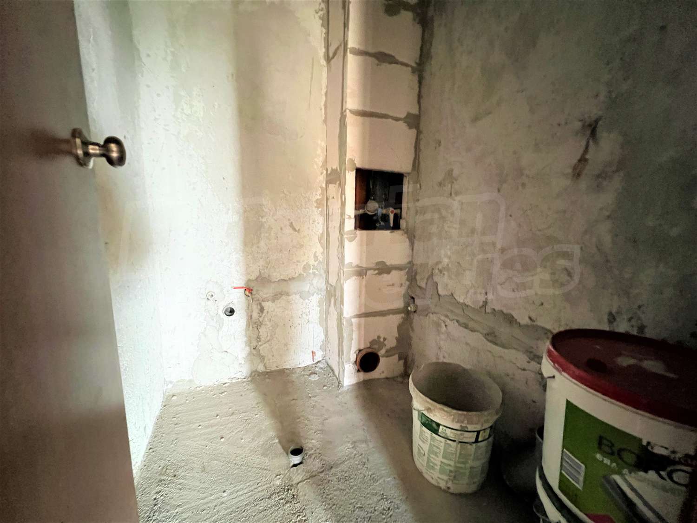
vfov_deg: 89.9
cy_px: 262
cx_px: 348
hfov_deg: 106.2
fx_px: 262
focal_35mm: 13
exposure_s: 1/56
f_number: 1.8
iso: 1000
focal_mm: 1.57
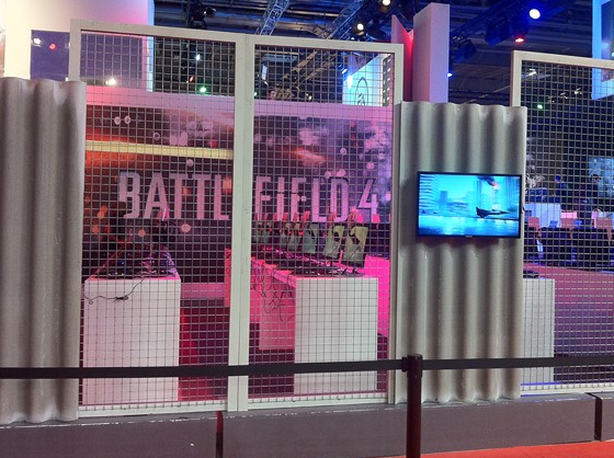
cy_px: 210
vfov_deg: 35.8
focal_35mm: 40
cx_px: 322
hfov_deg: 46.9
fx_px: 708
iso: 200
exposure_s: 1/17
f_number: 2.8
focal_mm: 3.85
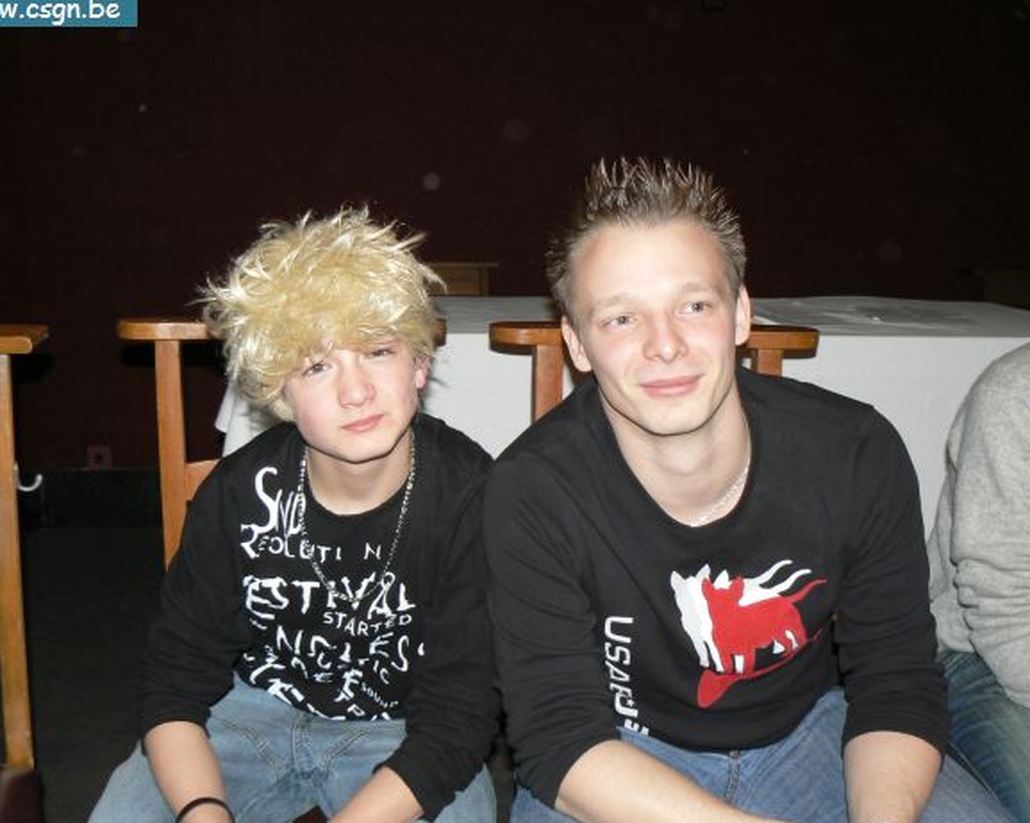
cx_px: 512
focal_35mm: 39
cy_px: 414
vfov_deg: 38.2
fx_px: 1188
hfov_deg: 46.9
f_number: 2.8
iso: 100
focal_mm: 6
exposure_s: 1/30
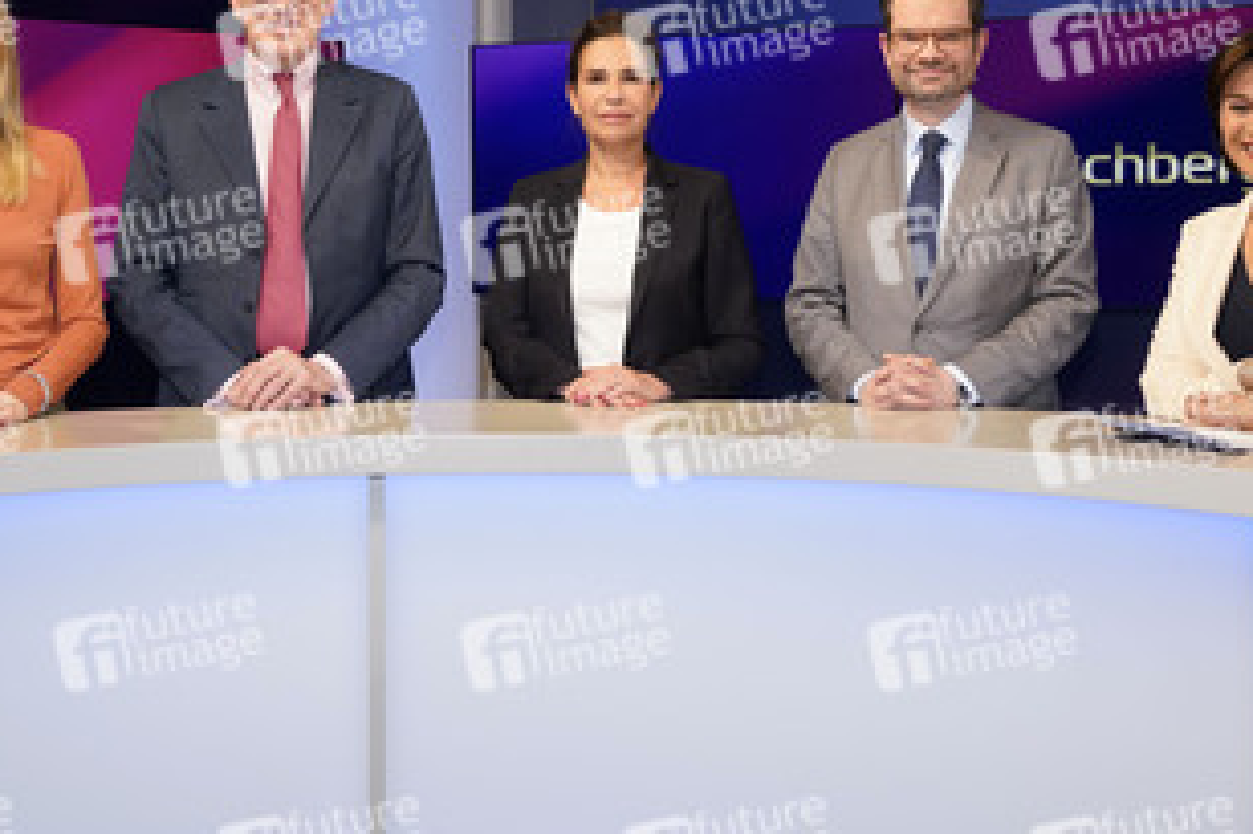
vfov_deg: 32.5
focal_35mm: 41
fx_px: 1426
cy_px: 338
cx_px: 620
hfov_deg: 47.4
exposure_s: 1/160
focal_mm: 28
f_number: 5
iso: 2000
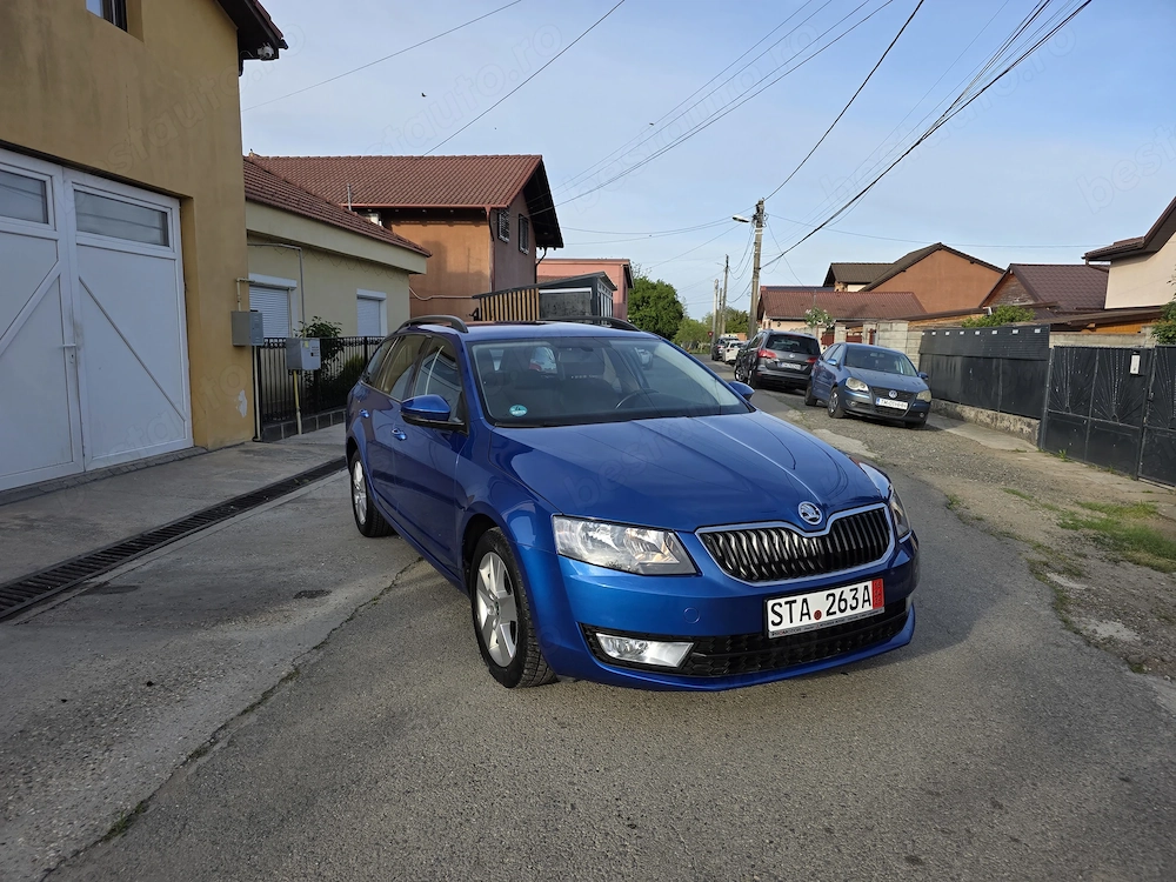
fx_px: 781
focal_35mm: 23
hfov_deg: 73.9
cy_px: 441
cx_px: 588
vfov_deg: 58.9
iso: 80
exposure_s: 1/2657
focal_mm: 6.3
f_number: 1.7
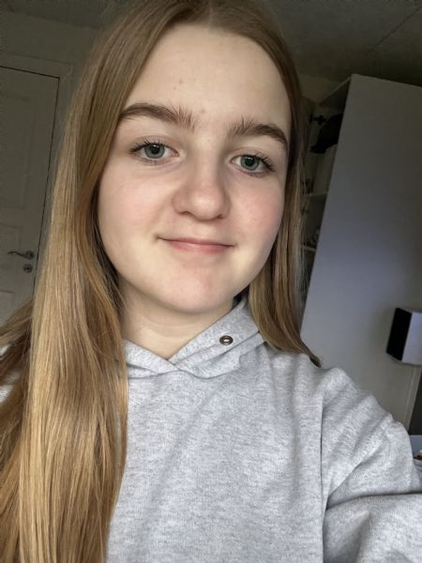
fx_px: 488
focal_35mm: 30
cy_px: 282
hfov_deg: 46.8
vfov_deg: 60.0
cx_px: 211
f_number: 2.2
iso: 500
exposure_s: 1/30
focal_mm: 2.71
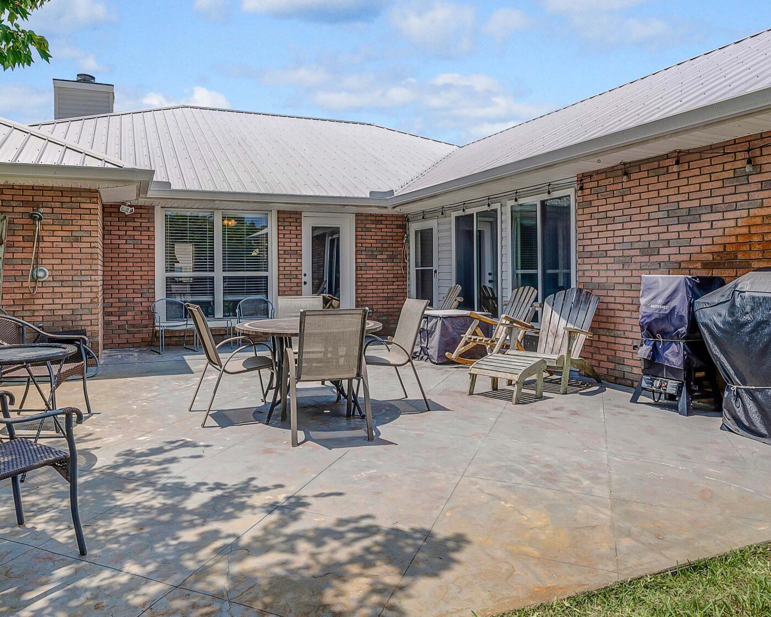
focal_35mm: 24
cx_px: 349
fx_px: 548
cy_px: 271
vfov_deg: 58.6
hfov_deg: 70.1
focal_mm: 12
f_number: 5.6
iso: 100
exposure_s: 1/1000
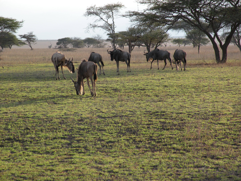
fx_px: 1079
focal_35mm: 155
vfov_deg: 9.6
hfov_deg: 12.7
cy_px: 90
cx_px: 120
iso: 64
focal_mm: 27.4
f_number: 4.5
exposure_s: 1/228
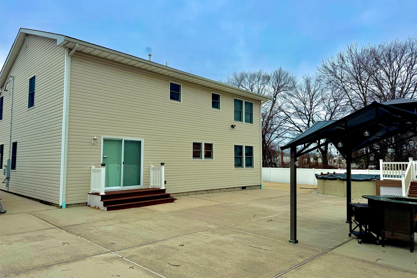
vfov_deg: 51.3
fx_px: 290
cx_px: 208
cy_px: 136
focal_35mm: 25
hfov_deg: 71.5
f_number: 1.78
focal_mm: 6.76
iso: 50
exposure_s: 1/128
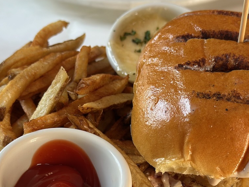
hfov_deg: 24.1
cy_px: 154
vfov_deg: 18.0
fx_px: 583
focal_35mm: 81
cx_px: 139
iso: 100
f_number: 1.78
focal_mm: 6.86
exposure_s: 1/60
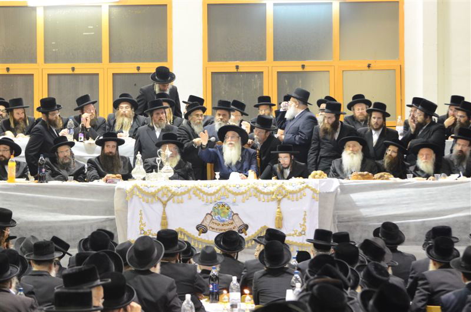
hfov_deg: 14.9
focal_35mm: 138
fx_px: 1802
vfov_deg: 9.9
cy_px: 156
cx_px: 236
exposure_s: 1/20
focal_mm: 92
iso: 1600
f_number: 4.5
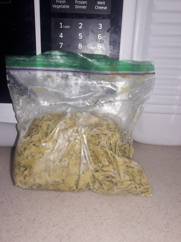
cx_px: 90
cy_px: 121
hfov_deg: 49.7
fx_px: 195
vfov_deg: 63.4
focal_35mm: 28
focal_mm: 3.7
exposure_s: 1/190
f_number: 1.9
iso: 40
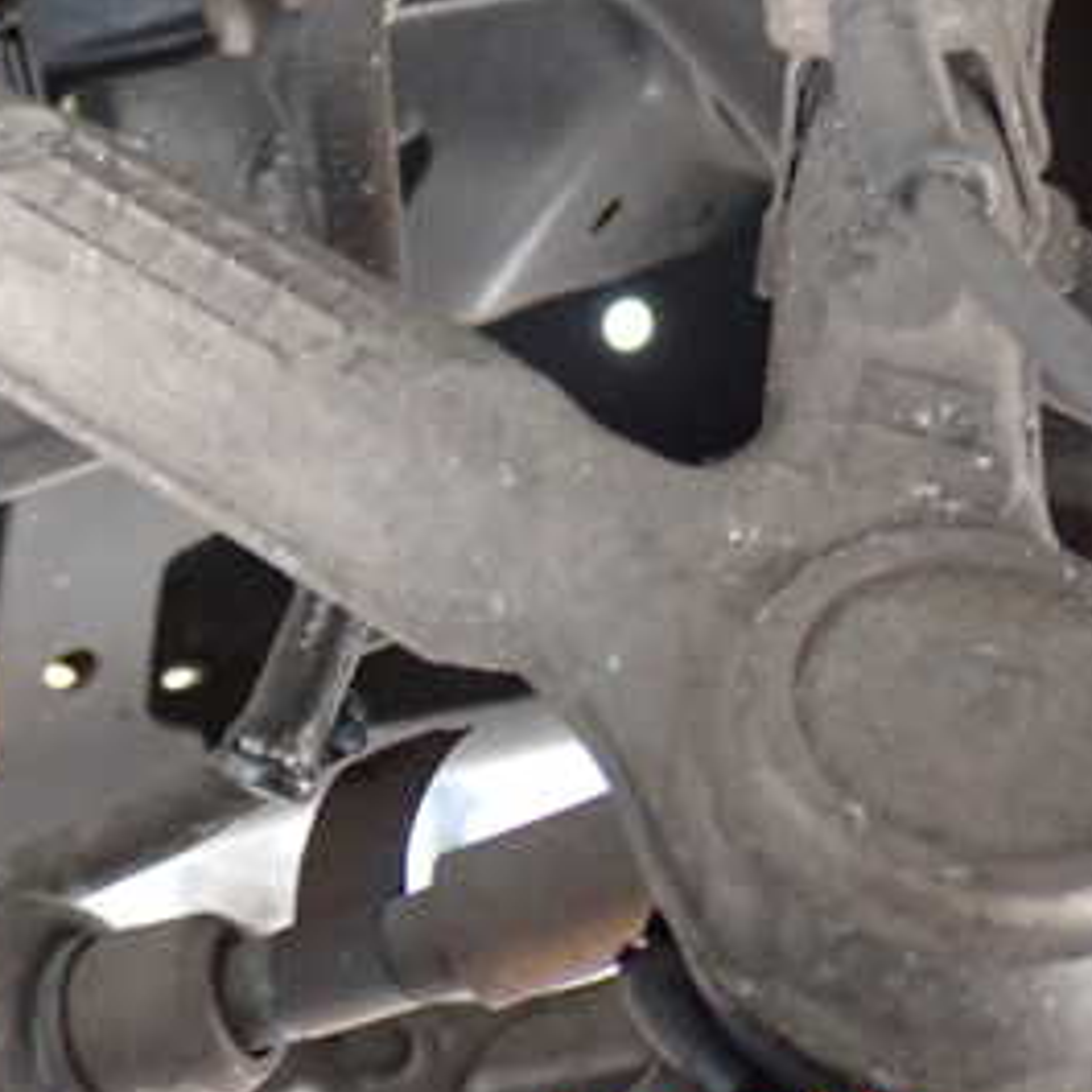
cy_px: 264
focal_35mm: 94
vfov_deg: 18.4
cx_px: 251
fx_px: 3355
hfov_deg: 18.4
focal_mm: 8.4
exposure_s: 1/20
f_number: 3.1
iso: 800
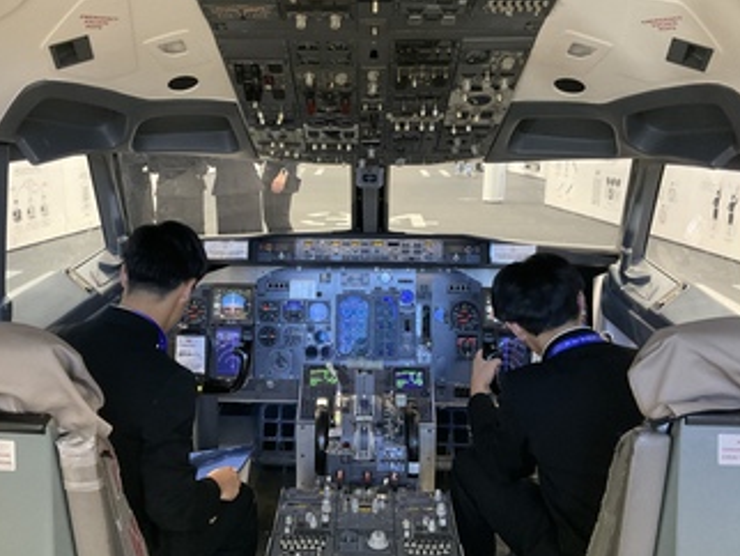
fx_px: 770
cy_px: 283
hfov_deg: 51.2
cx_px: 333
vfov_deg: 39.7
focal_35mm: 36
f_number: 1.8
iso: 400
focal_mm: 3
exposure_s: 1/30
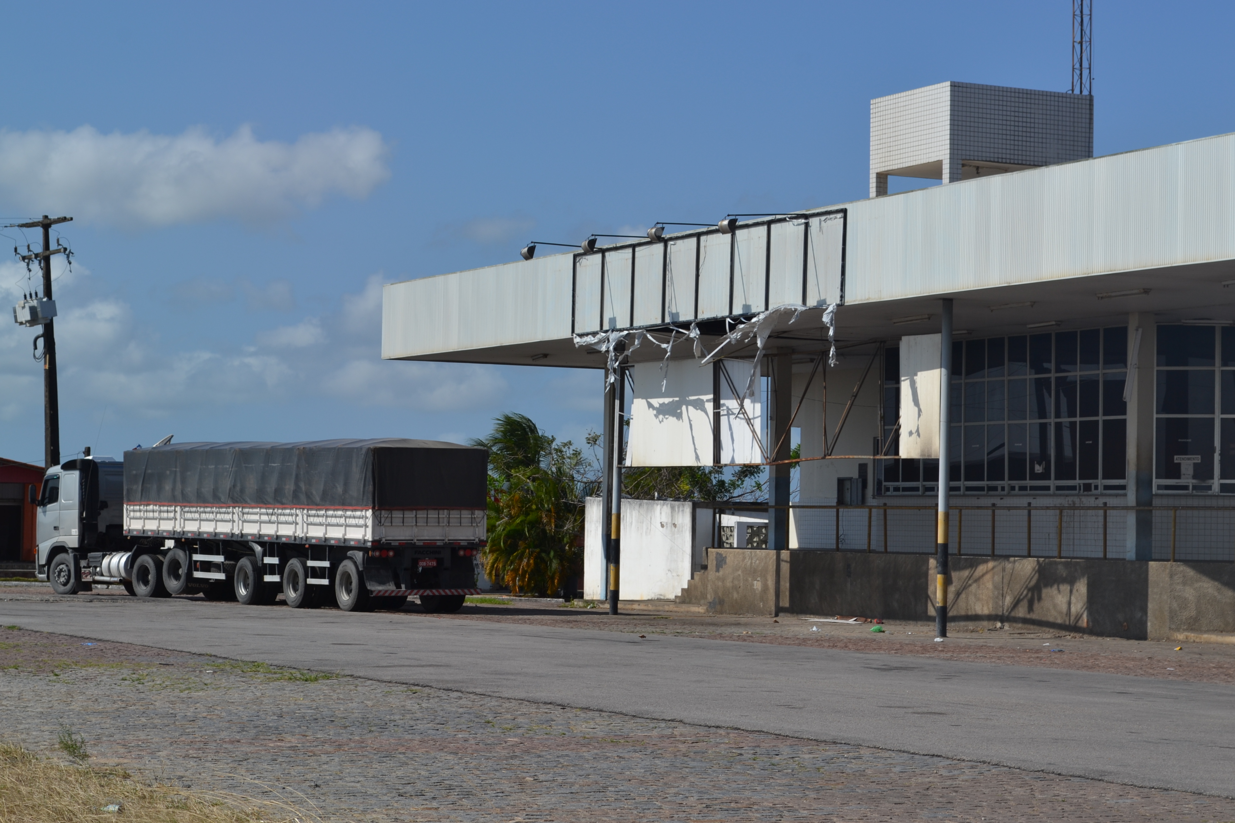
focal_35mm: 82
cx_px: 618
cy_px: 412
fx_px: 2830
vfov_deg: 16.6
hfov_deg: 24.6
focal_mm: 55
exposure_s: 1/320
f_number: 9
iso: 100
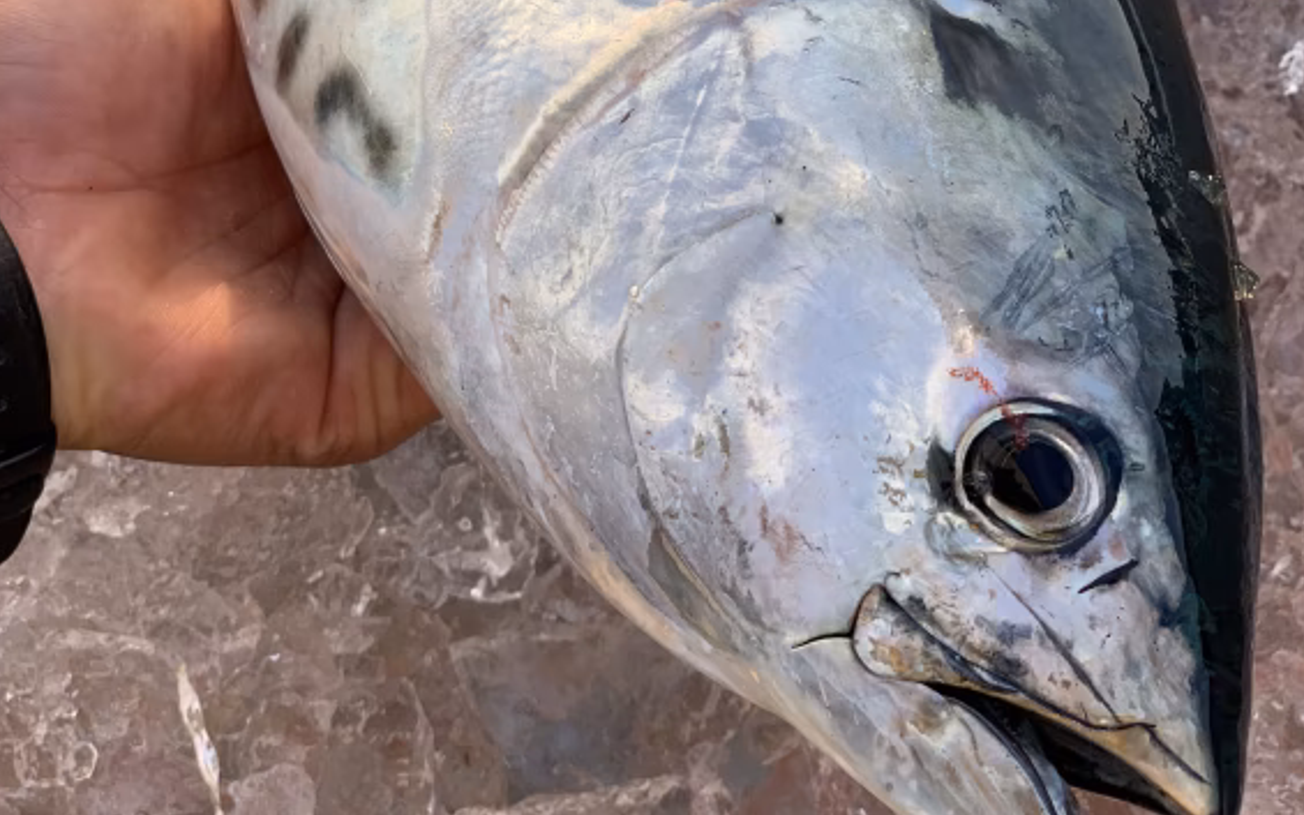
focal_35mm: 78
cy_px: 192
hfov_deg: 26.5
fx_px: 2772
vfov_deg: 16.6
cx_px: 655
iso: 16
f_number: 2.4
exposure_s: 1/272
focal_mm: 6
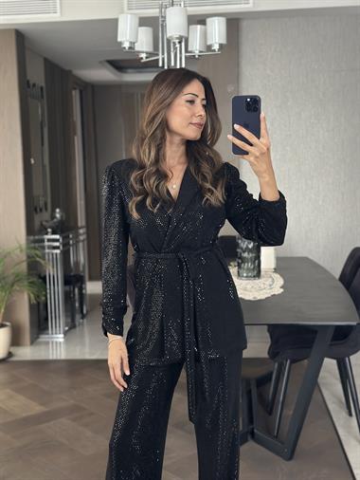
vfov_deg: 39.6
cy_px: 240
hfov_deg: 30.3
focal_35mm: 48
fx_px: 665
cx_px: 180
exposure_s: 1/41
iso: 400
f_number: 1.78
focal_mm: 6.86
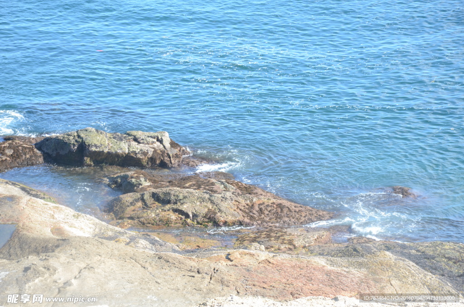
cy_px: 154
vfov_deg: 9.6
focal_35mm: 142
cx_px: 232
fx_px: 1833
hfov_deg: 14.4
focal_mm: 95
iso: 100
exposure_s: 1/50
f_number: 8
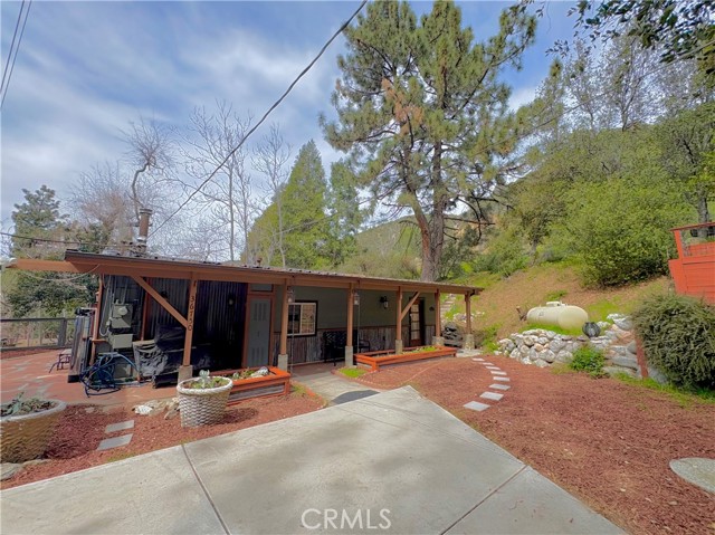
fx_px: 289
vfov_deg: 85.6
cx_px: 358
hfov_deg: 102.1
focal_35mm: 14
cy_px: 268
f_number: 2.2
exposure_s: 1/910
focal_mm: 2.22
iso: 64
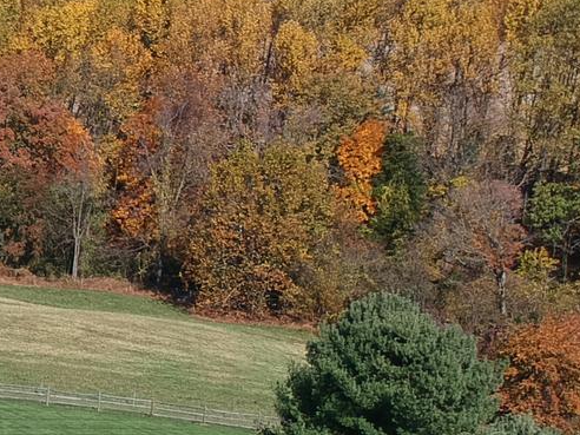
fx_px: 1743
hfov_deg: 16.6
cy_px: 398
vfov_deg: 14.1
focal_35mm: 104
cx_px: -377
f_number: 2.6
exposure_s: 1/1250
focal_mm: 4.49
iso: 101
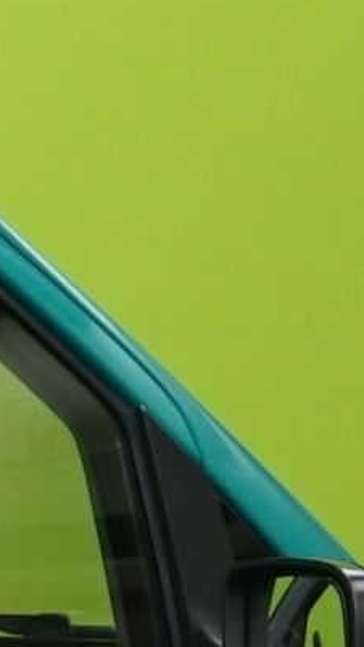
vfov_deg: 5.4
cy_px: 969
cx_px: -1862
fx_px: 6866
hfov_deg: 2.8
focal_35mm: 400
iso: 800
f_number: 5
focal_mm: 39
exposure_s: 1/20
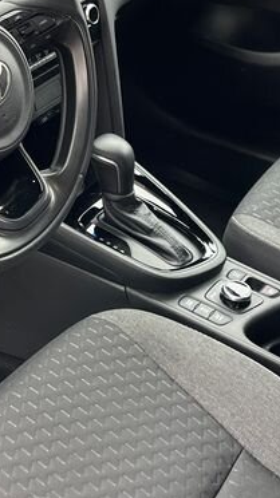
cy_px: 171
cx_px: 48
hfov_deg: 15.4
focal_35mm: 78
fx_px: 1030
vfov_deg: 27.0
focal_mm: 5.1
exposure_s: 1/106
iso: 125
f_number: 1.6
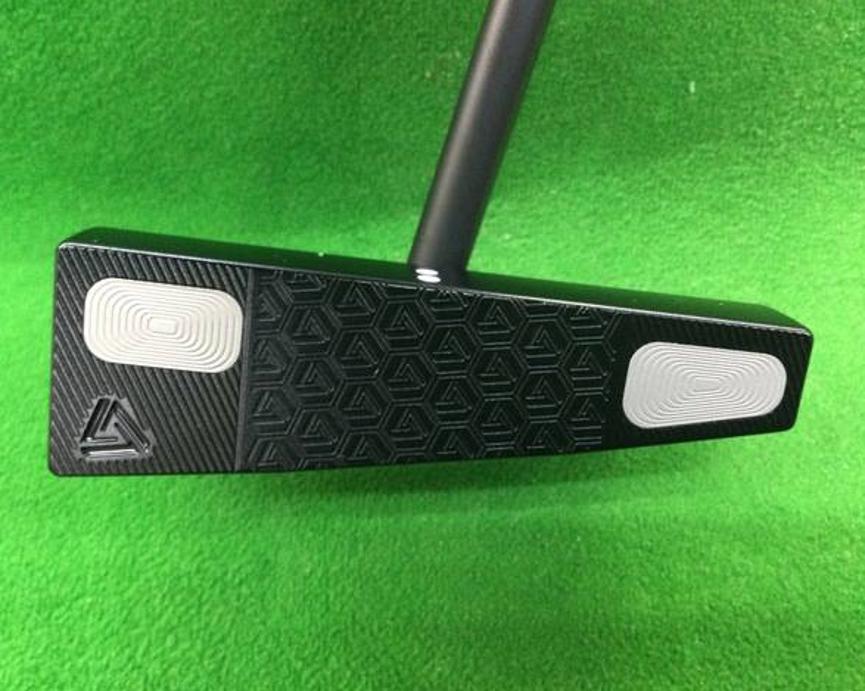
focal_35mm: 33
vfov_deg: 44.5
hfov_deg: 54.2
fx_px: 844
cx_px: 413
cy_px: 340
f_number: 2.4
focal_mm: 3.3
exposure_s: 1/20
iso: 200
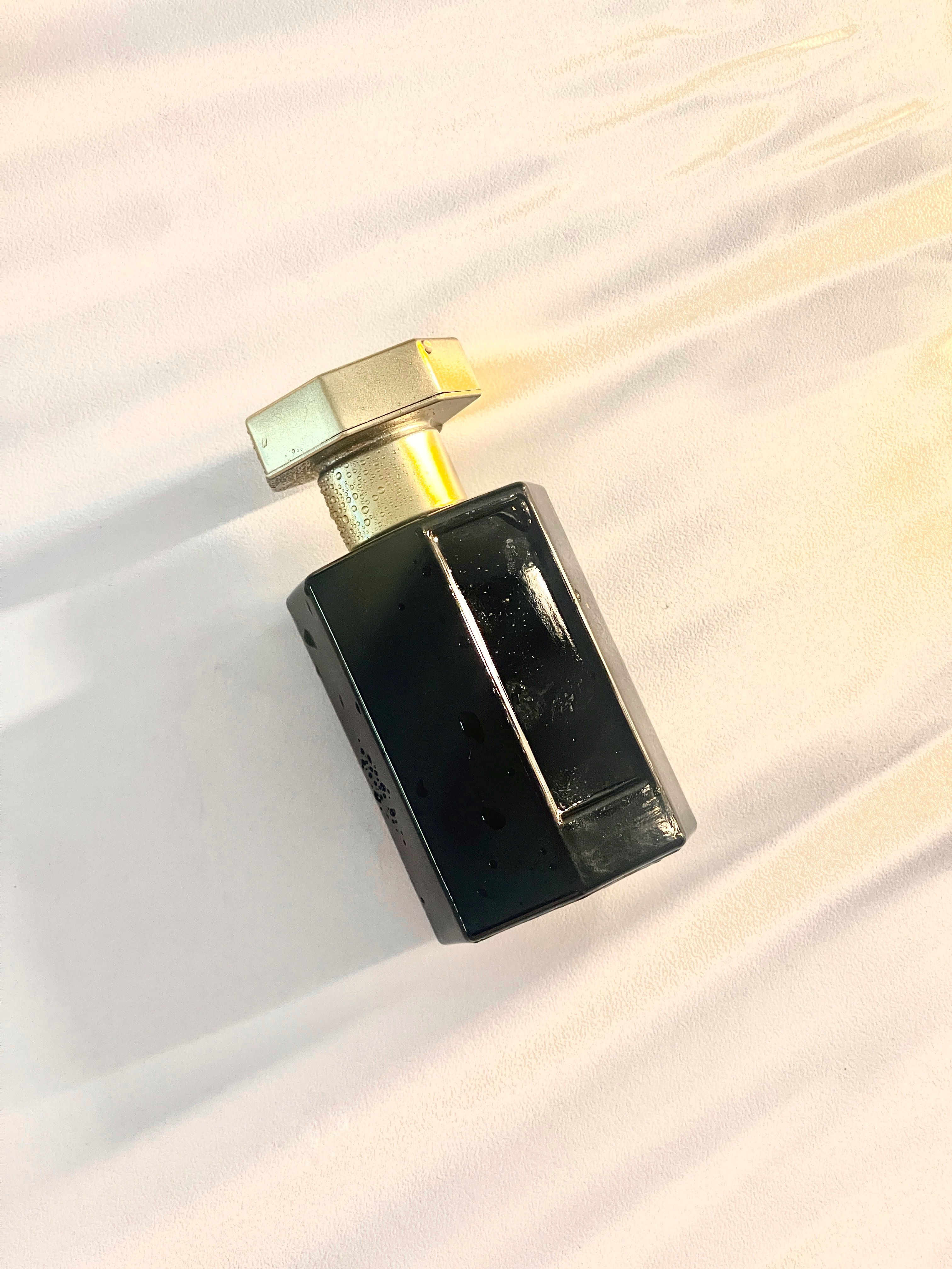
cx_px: 476
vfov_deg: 30.3
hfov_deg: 22.9
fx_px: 2347
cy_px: 634
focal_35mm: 64
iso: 250
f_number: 2.2
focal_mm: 7.5
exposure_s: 1/60
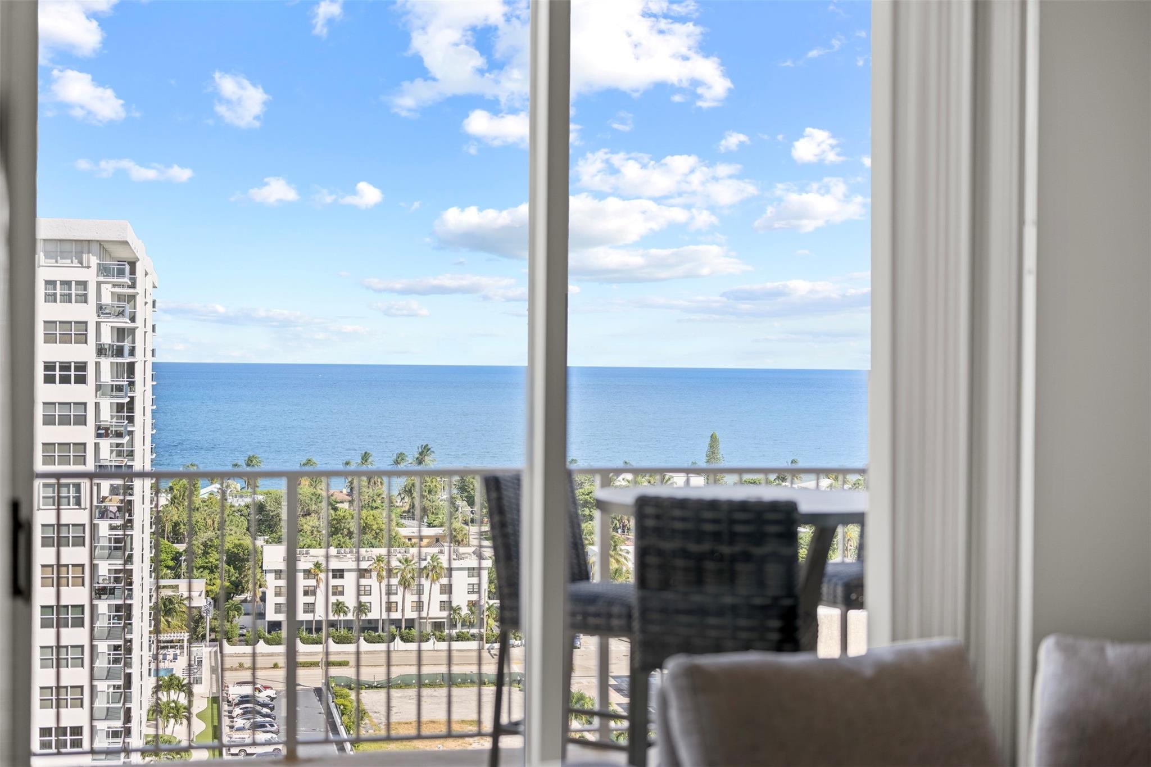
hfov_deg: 39.6
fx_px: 1598
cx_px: 576
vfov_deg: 27.0
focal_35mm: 50
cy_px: 384
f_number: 2.2
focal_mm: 50
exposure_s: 1/200
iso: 64
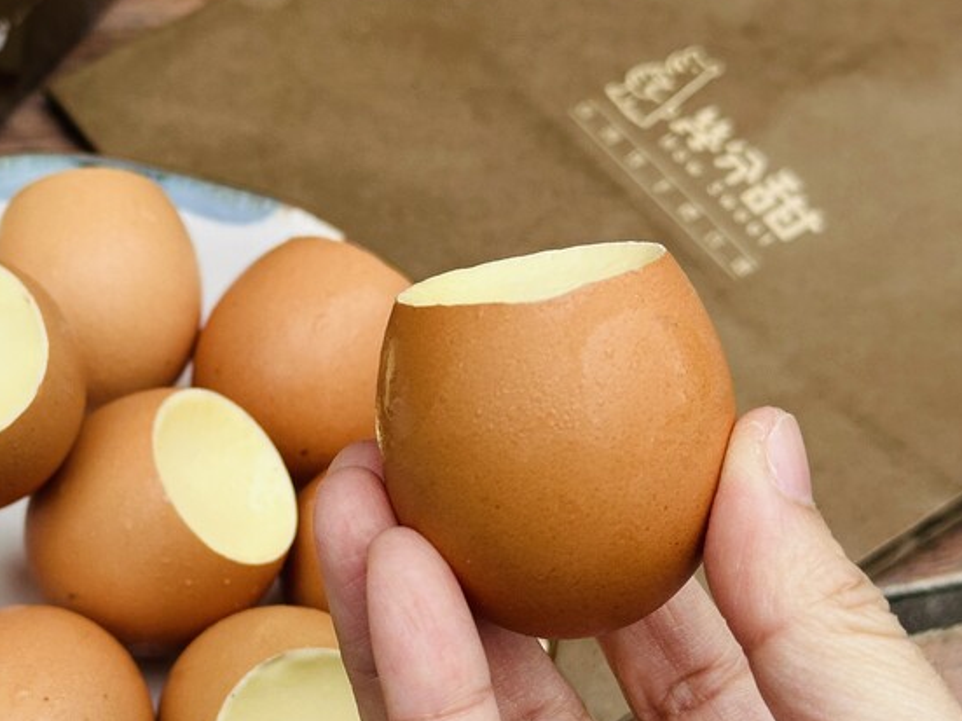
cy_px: 474
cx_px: 262
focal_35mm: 74
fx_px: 2056
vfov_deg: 19.8
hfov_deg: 26.1
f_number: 1.78
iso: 80
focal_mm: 6.86
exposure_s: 1/74
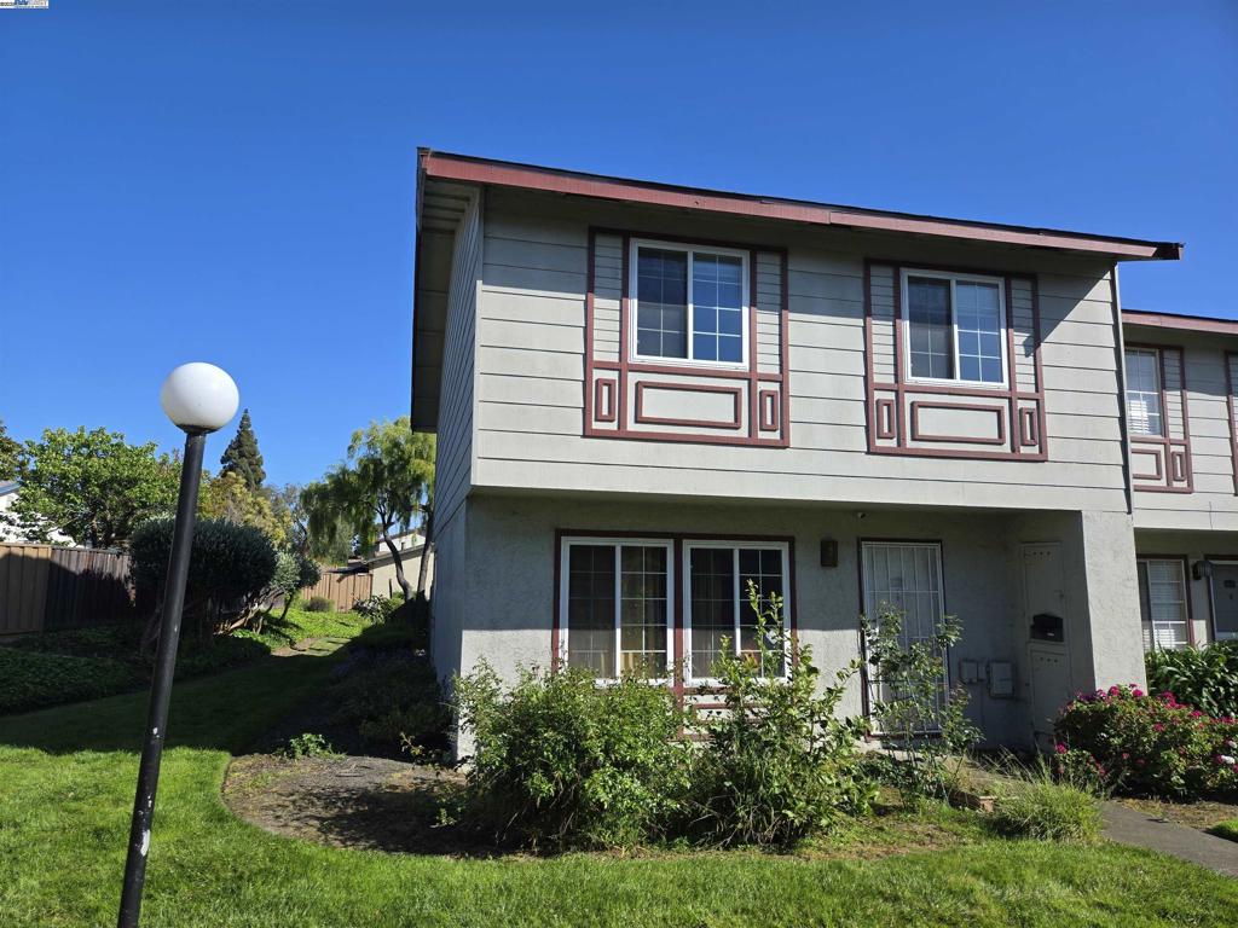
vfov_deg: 58.9
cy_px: 464
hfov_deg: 73.9
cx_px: 619
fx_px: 823
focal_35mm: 23
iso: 50
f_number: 1.8
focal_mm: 5.4
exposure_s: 1/2921
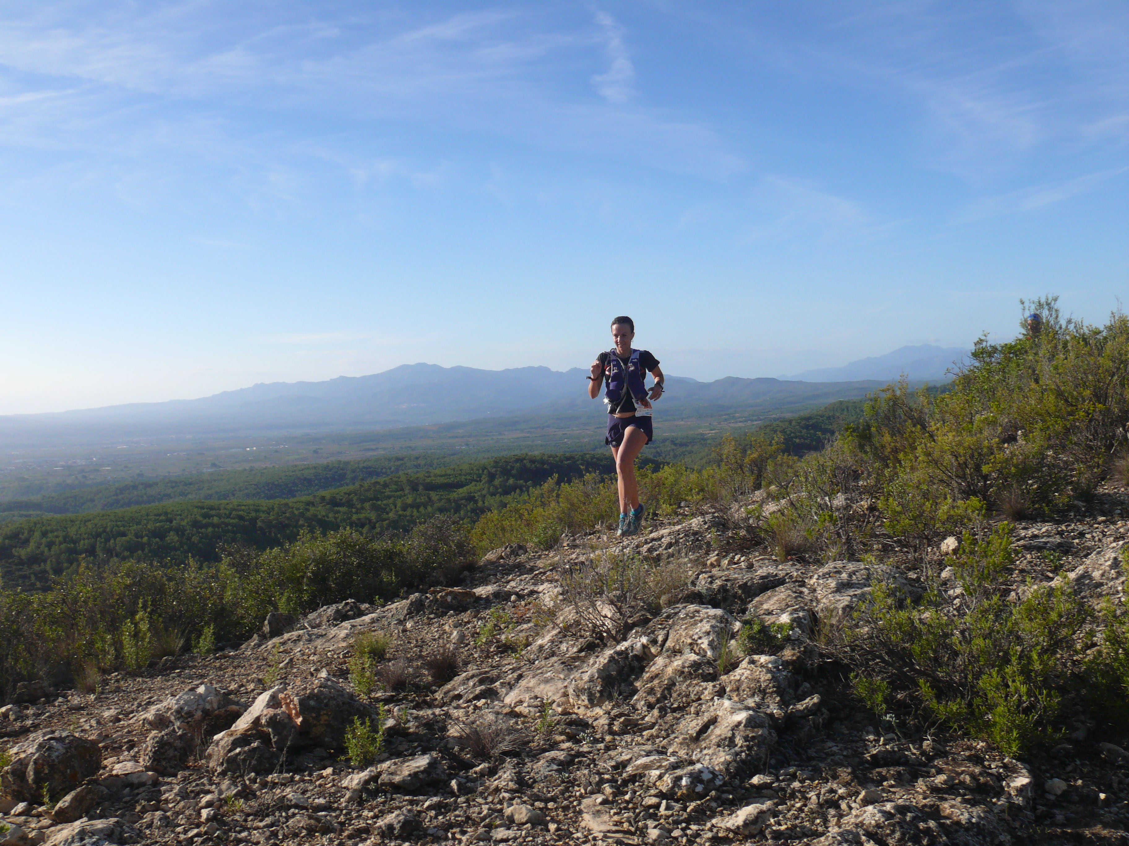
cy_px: 423
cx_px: 564
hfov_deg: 52.6
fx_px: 1142
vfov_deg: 40.7
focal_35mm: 35
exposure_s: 1/200
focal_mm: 7.4
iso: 100
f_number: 5
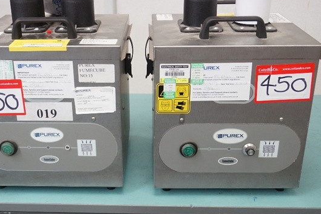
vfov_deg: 27.5
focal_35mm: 49
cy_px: 117
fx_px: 437
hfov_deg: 40.2
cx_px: 135
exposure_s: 1/160
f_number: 4.5
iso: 1000
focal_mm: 24
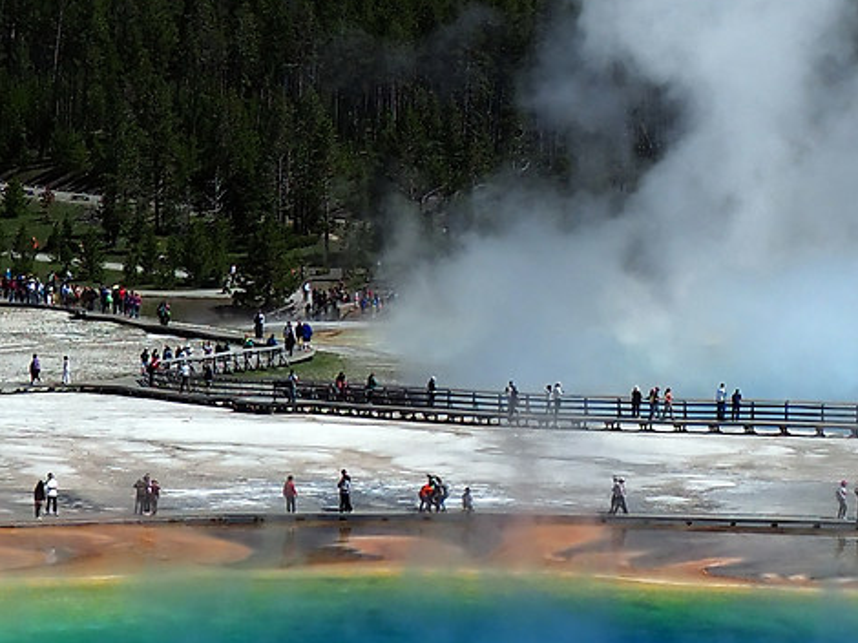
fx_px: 7085
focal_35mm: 286
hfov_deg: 6.9
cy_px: -225
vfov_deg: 5.2
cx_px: 595
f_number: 4
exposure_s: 1/800
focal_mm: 28
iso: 200
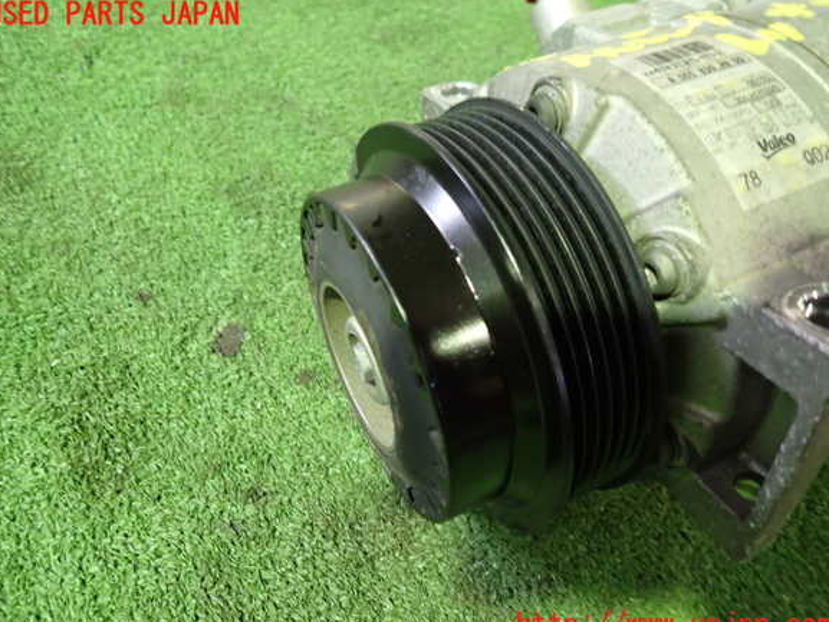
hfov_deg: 67.3
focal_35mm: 26
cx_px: 409
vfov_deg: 53.1
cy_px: 320
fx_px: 623
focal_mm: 4.5
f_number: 2
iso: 800
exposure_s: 1/30
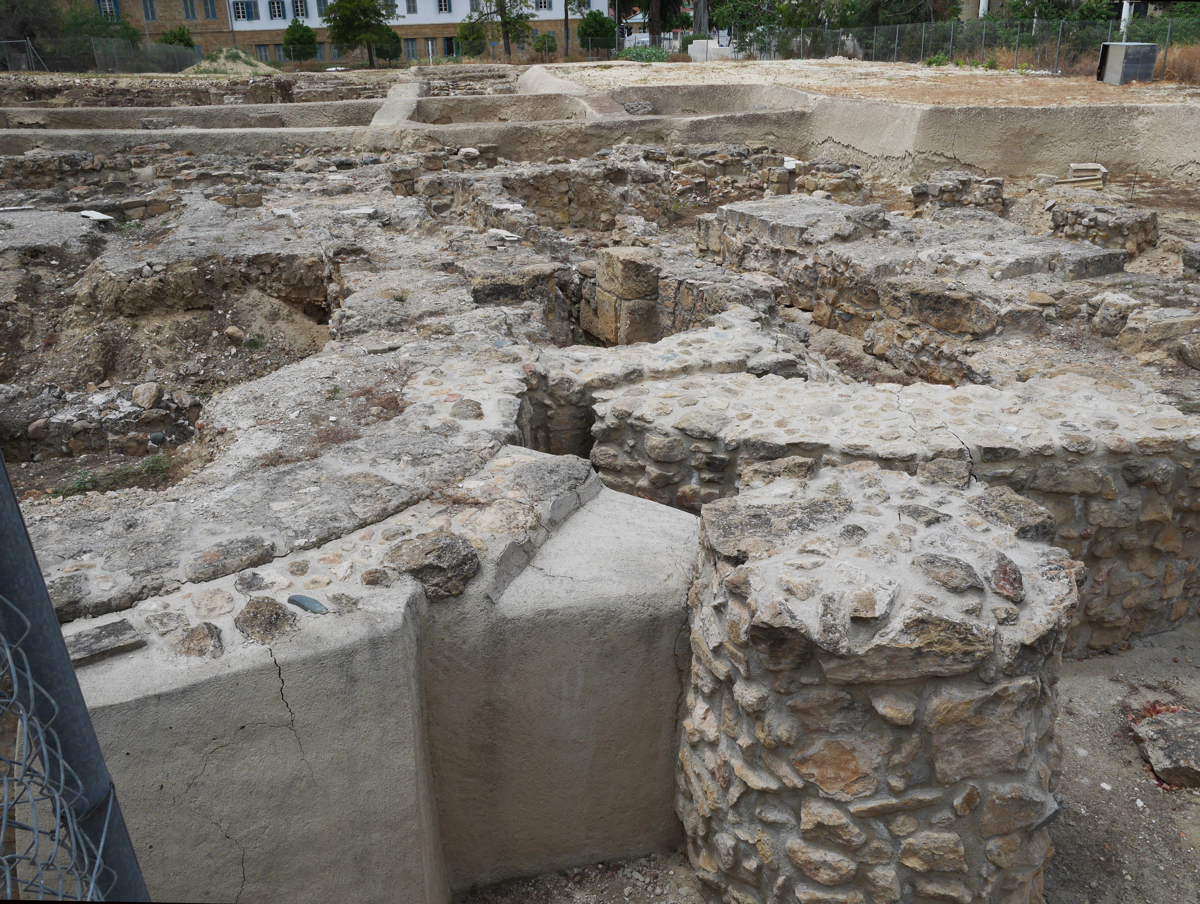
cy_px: 452
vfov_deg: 46.9
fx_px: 1042
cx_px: 600
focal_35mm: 30
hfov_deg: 59.9
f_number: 10
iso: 200
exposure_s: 1/400
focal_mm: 15
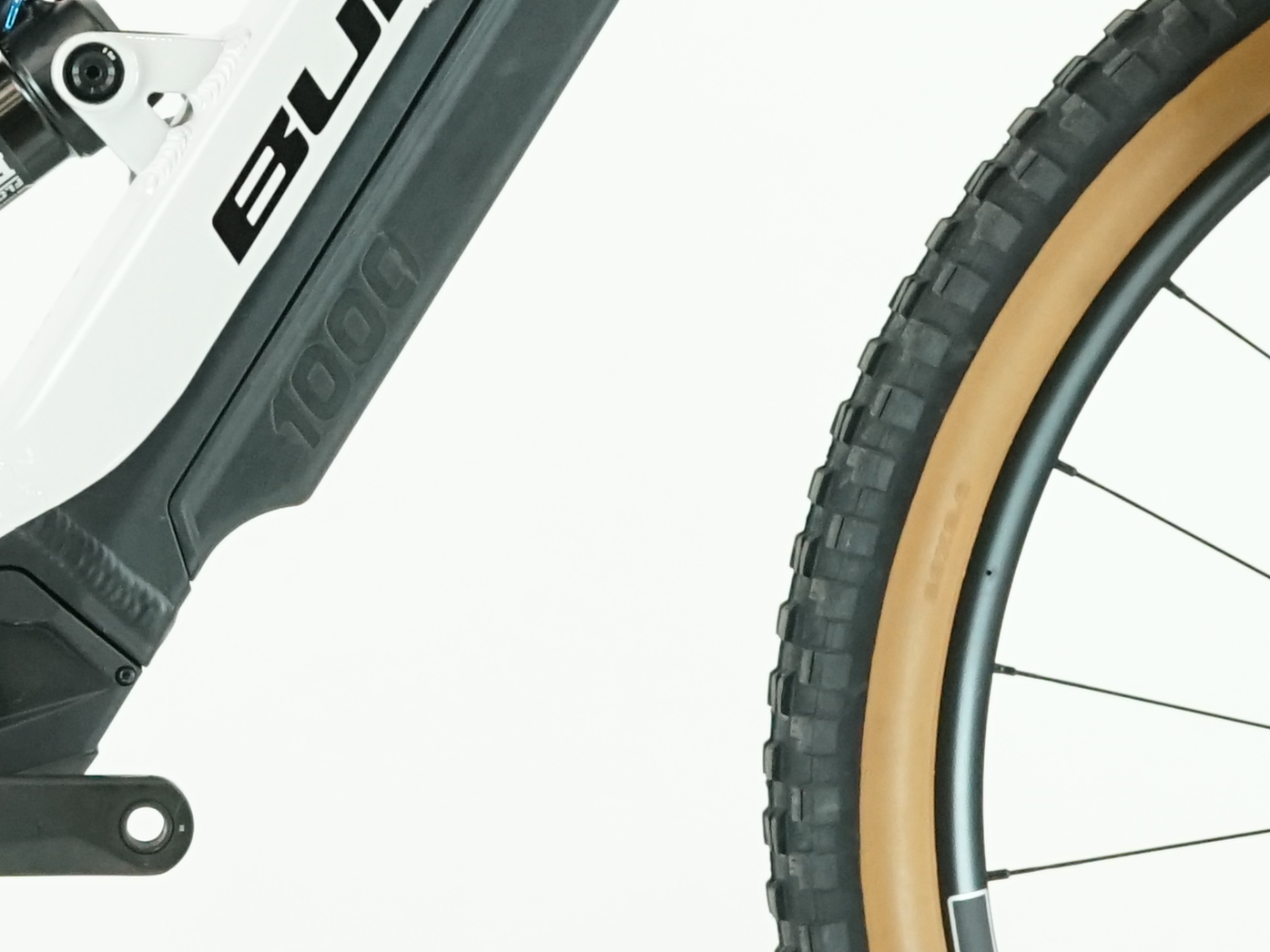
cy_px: 71
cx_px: 77
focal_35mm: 215
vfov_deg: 6.9
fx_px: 7887
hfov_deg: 9.2
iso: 2500
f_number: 5.6
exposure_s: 1/200
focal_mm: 52
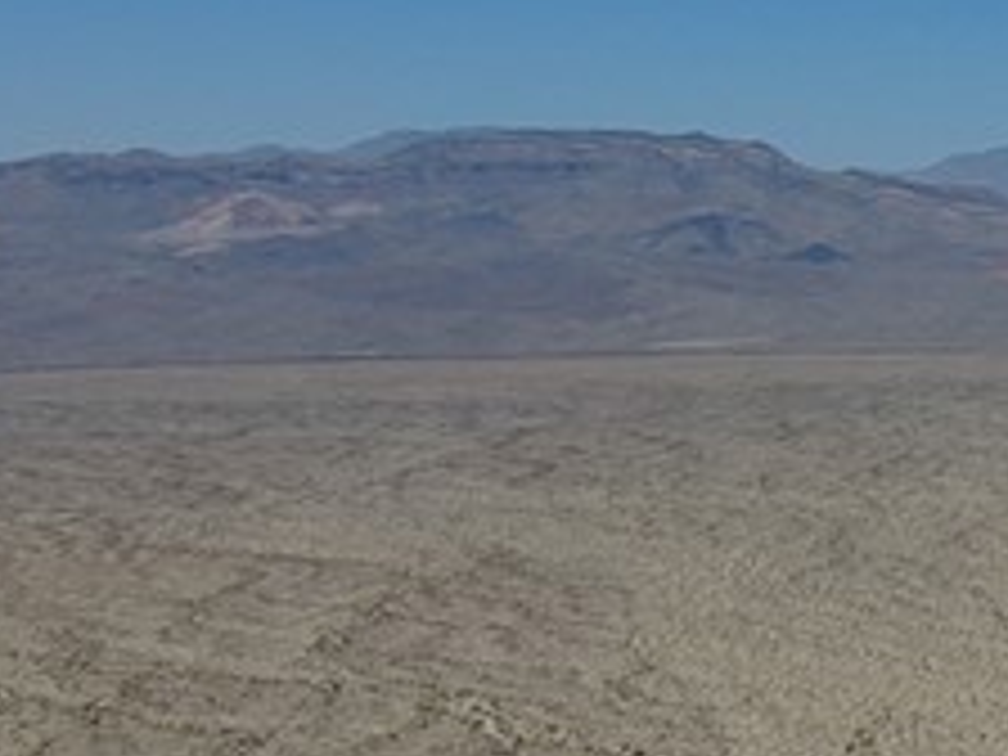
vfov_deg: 15.3
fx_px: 2795
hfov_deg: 15.6
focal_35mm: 96
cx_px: 2102
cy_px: 659
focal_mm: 3.7
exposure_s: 1/3044
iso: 101
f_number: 2.8
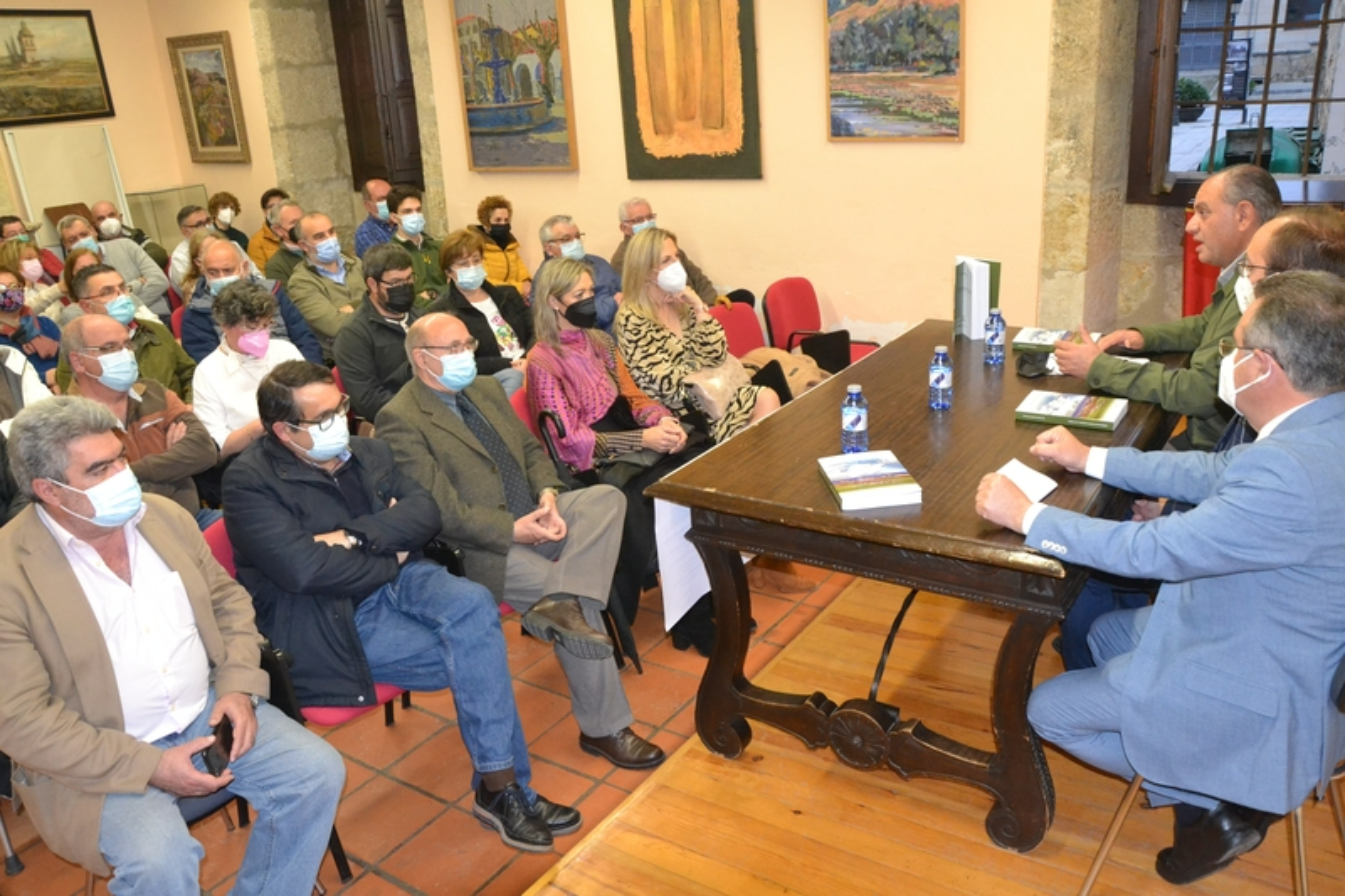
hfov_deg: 67.4
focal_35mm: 27
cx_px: 672
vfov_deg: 47.9
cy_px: 448
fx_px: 1008
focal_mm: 18
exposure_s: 1/100
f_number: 7.1
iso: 3200
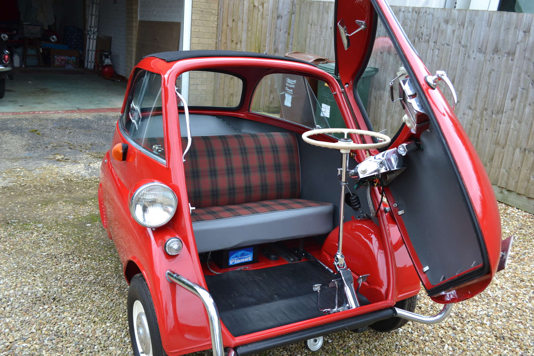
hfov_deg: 57.2
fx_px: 489
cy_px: 178
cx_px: 267
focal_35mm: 33
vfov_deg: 40.0
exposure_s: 1/125
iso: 280
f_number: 5.6
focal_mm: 22
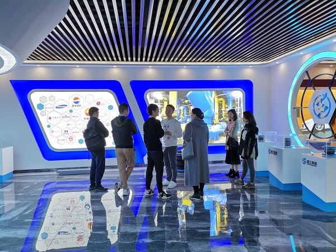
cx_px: 168
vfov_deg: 51.4
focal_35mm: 27
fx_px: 262
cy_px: 126
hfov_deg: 65.3
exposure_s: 1/100
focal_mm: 5.58
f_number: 1.8
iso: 80
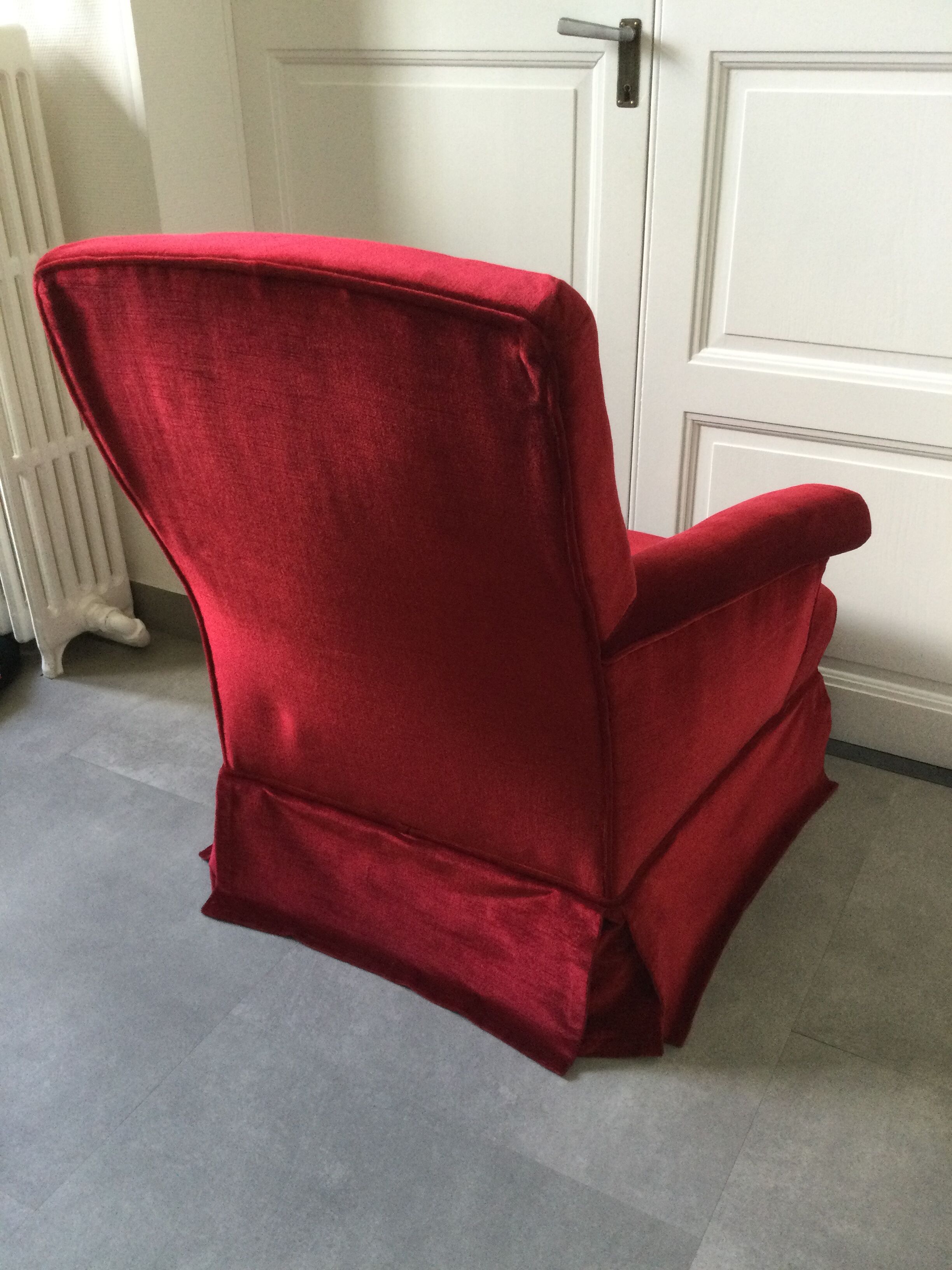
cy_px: 635
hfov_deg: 45.4
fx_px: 1137
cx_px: 476
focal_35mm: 31
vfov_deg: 58.4
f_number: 2.4
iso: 160
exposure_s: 1/33
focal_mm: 3.3
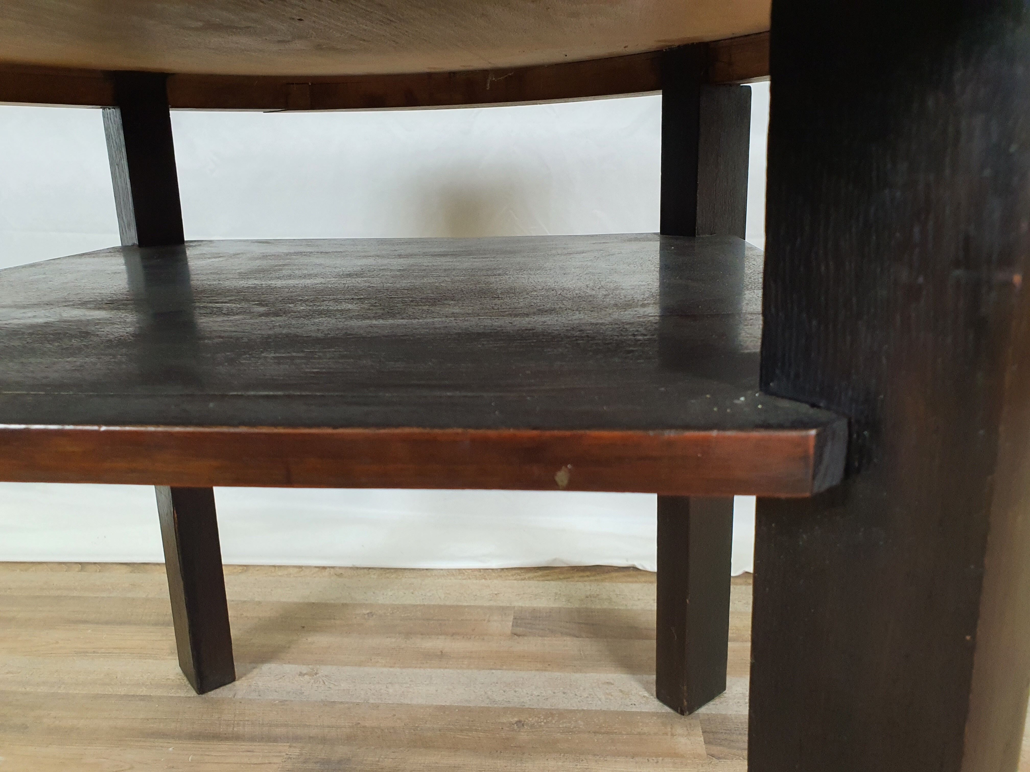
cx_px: 515
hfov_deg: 67.3
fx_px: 774
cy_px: 386
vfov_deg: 53.1
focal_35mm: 26
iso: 320
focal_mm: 4.3
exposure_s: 1/50
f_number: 2.4
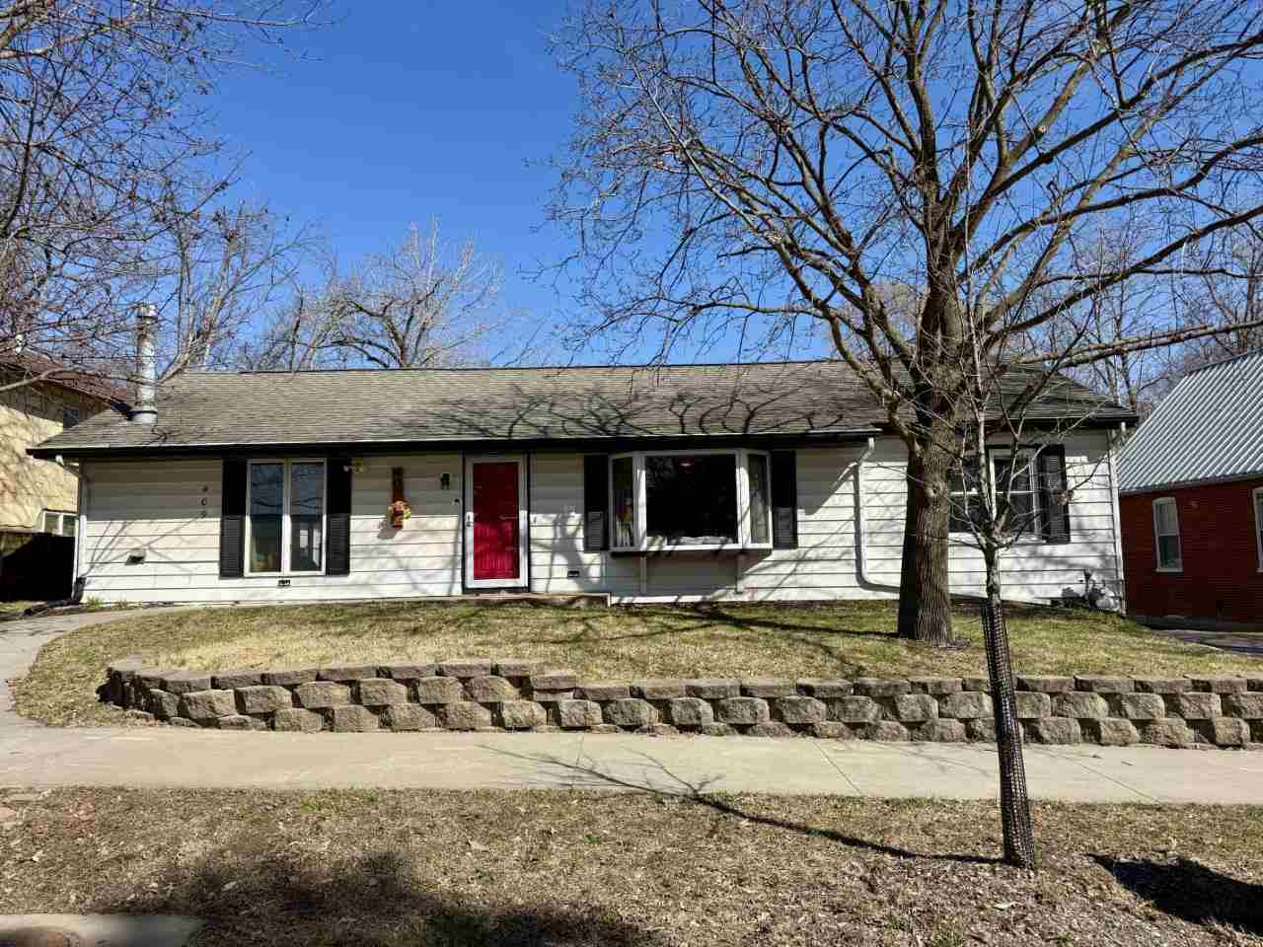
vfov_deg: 56.8
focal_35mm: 24
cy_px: 474
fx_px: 876
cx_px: 632
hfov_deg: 71.6
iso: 80
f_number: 1.78
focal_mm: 6.76
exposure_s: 1/4975
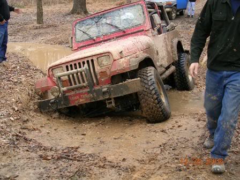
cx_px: 120
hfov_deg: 36.2
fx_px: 367
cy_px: 90
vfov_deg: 27.5
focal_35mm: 53
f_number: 3.2
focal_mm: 8
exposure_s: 1/59.8
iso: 50
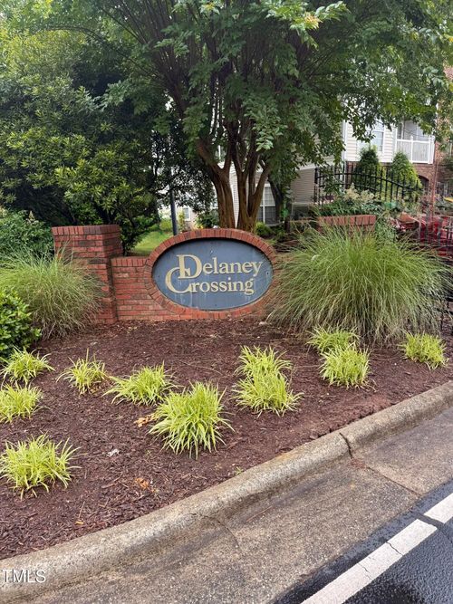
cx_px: 226
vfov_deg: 71.6
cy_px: 302
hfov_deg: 56.8
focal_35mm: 24
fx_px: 419
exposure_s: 1/654
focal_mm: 6.76
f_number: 1.78
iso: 80
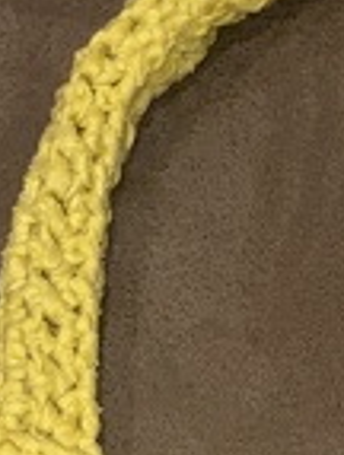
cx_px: 513
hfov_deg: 10.0
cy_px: 970
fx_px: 1913
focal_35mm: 145
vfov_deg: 11.8
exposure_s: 1/60
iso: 64
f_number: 1.6
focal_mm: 4.2
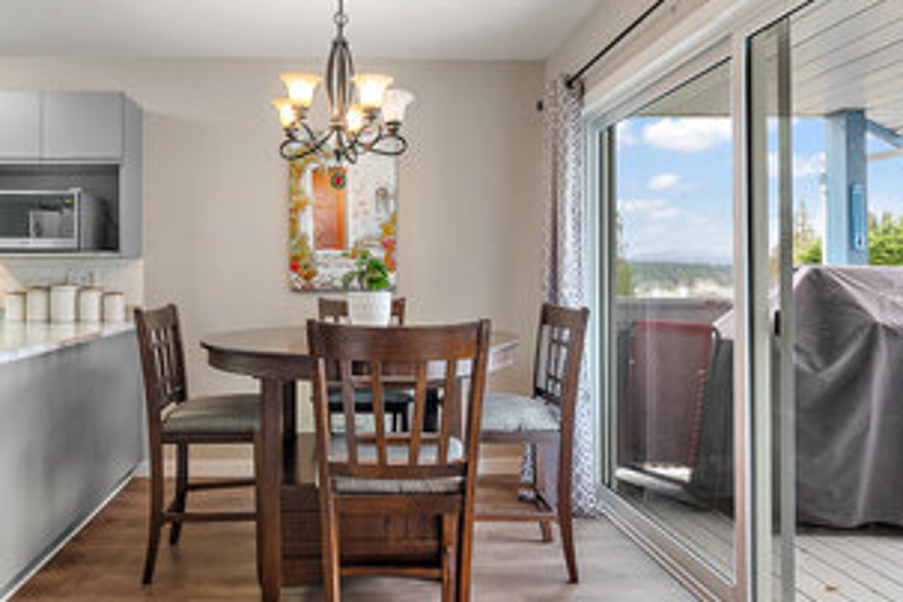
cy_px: 271
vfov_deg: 55.0
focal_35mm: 23
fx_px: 577
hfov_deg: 75.2
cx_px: 356
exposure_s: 1/1.25
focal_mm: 16
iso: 320
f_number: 7.1
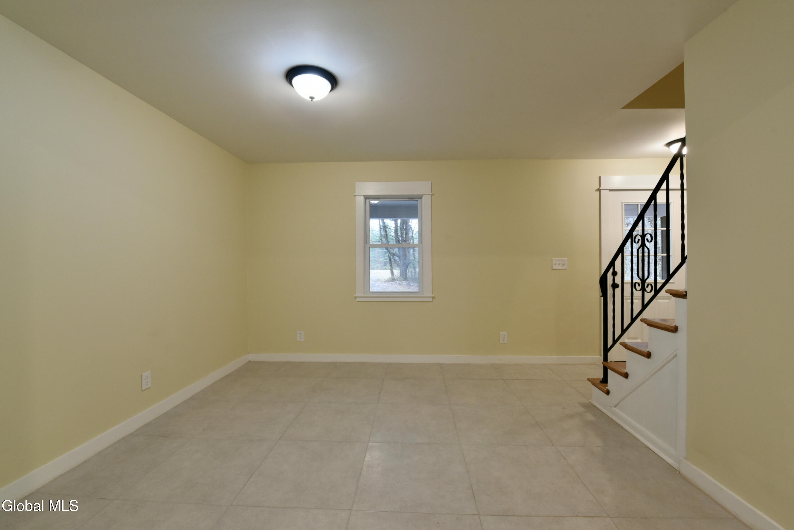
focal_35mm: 14
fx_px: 309
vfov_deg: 81.3
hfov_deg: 104.2
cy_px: 265
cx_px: 397
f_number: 9
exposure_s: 1/20
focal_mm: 14
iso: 800
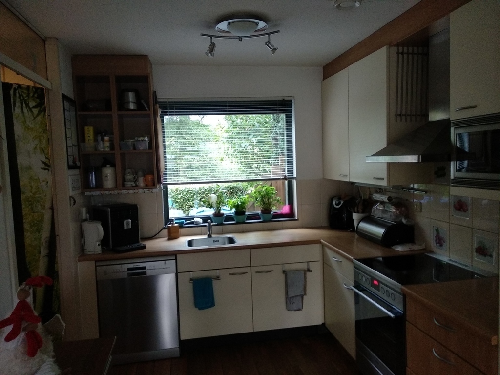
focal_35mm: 26
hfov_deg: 67.3
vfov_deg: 53.1
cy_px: 188
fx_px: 376
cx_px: 250
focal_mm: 3.81
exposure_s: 1/20
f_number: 2.2
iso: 800
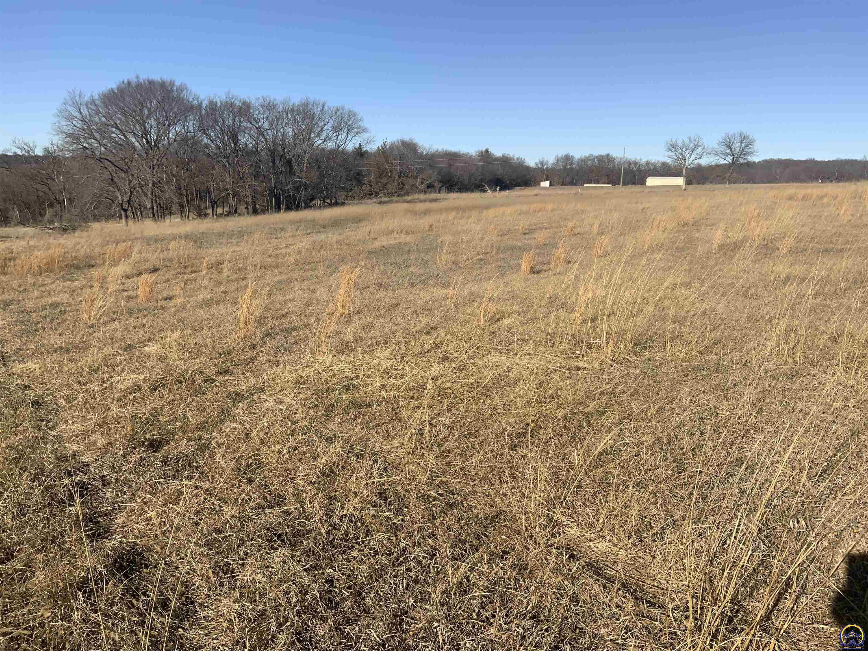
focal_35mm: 29
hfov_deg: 61.7
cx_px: 434
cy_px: 326
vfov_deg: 48.2
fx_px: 727
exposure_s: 1/2320
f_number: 1.8
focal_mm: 3
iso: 16
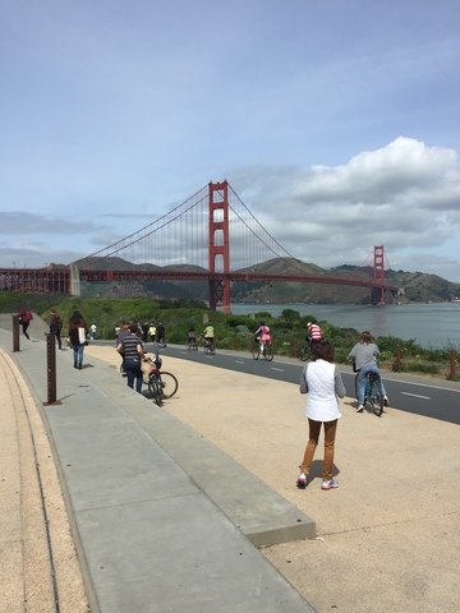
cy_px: 306
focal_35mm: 29
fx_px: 514
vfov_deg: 61.7
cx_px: 230
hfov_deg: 48.2
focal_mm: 4.15
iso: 32
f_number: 2.2
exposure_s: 1/3597
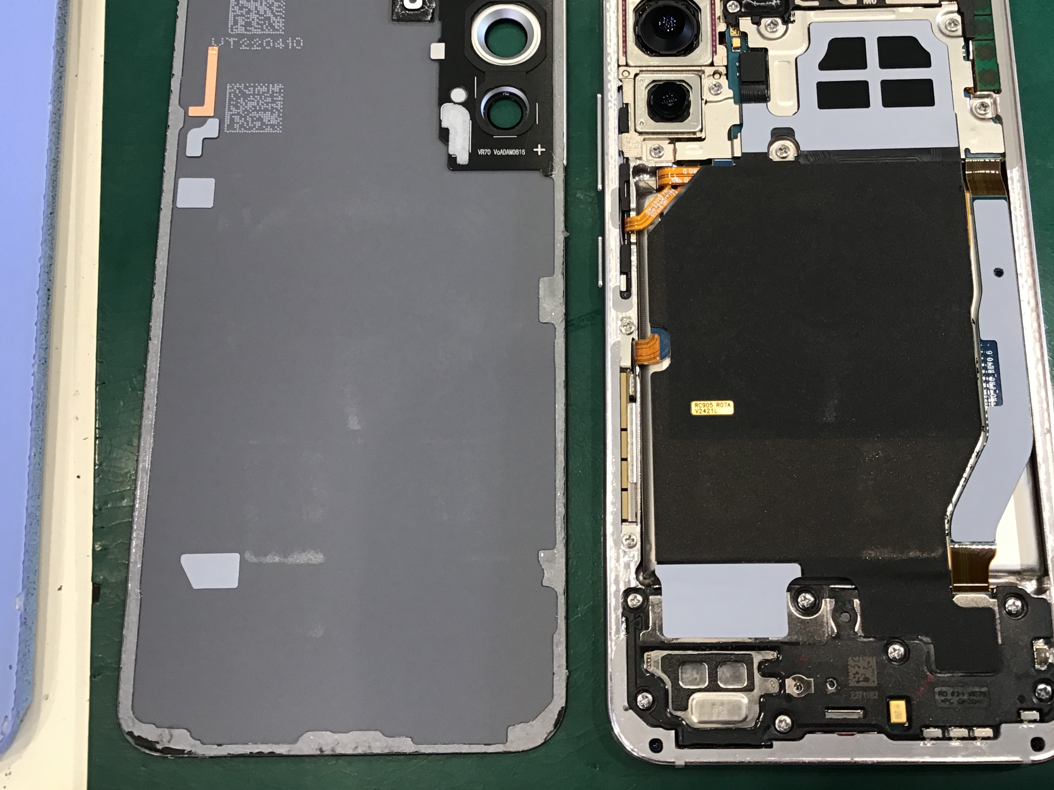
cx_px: 585
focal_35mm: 39
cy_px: 309
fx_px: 1188
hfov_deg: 47.8
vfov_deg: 36.7
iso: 50
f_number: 2.4
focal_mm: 3.3
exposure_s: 1/30
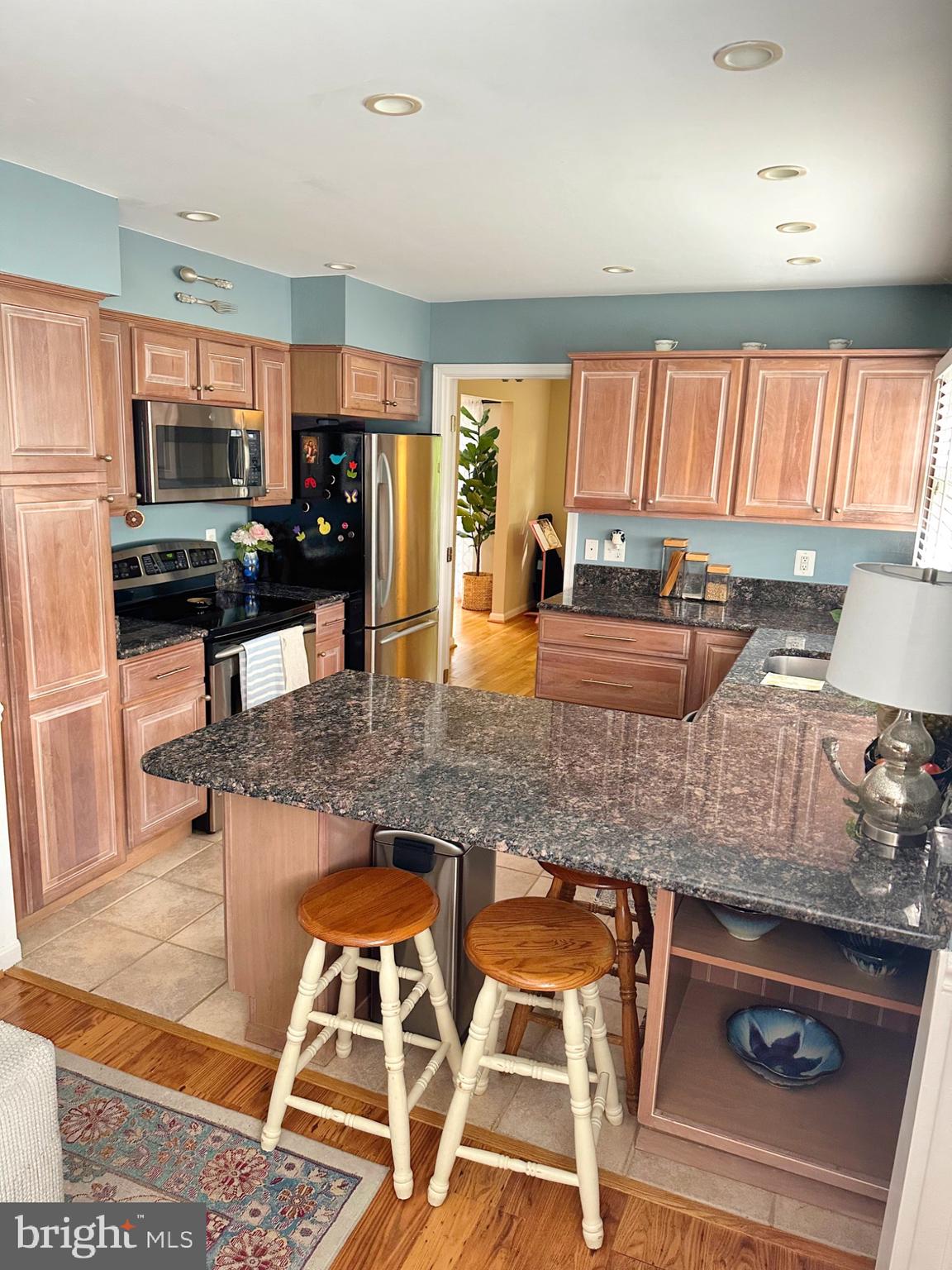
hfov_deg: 56.8
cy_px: 635
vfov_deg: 71.6
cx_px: 476
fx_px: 880
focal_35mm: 24
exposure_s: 1/60
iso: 400
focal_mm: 6.86
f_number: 1.78
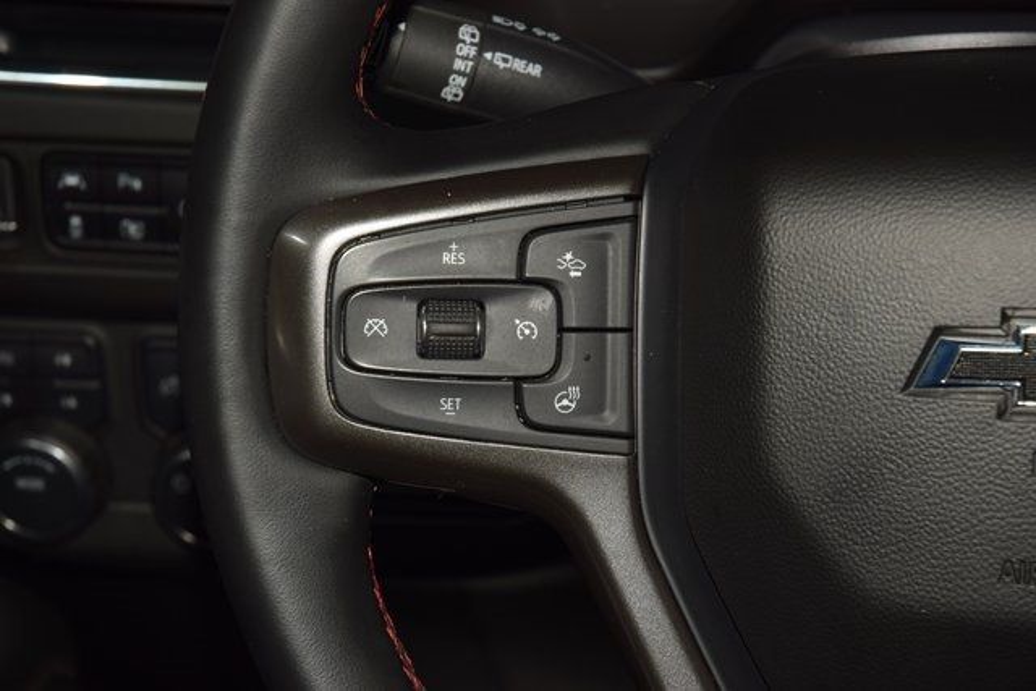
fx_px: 3022
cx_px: 518
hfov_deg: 19.5
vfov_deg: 13.0
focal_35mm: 105
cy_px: 346
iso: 100
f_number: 8
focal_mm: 70
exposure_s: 1/125
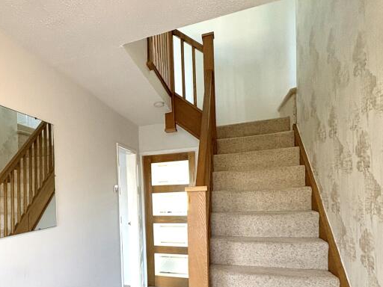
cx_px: 77
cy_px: 203
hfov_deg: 58.6
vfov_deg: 48.5
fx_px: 310
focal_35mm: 28
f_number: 2.2
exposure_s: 1/100
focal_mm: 2.22
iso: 320
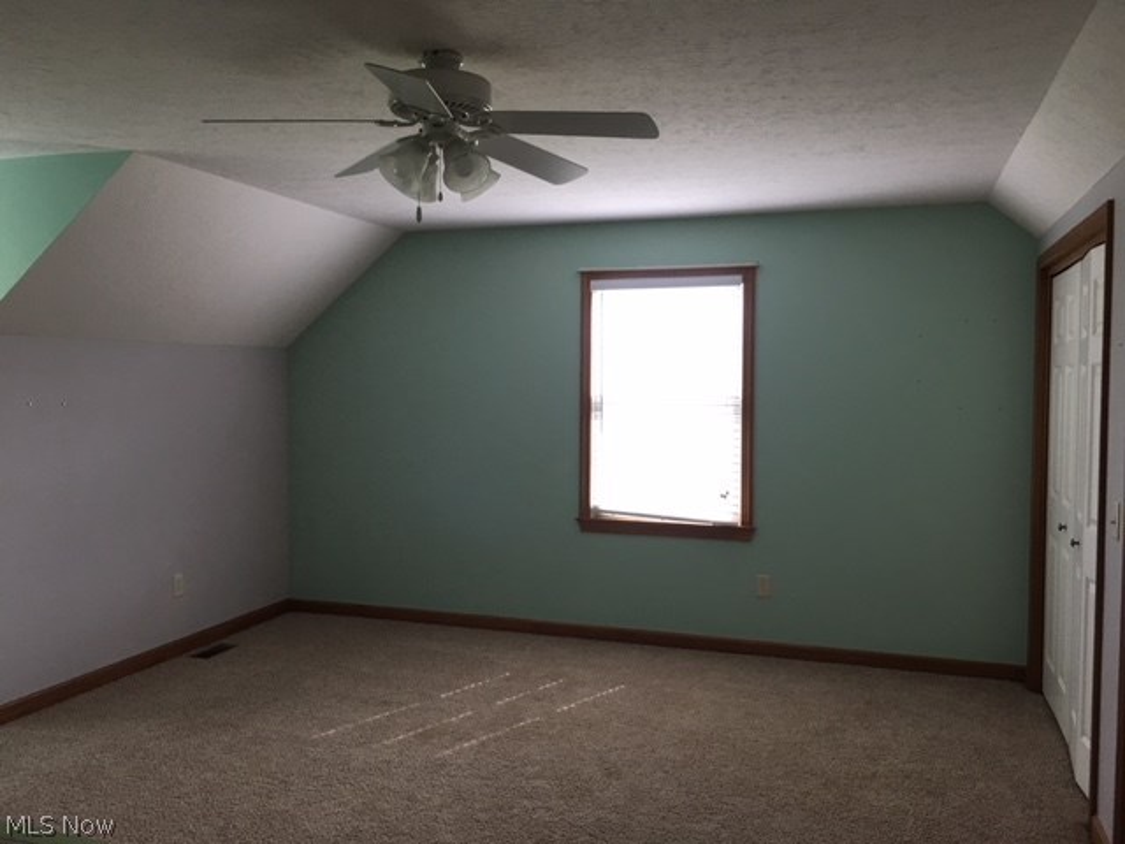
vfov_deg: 48.2
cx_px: 562
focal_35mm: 29
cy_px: 422
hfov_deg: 61.7
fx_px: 942
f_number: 2.2
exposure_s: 1/30
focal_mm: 4.15
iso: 25
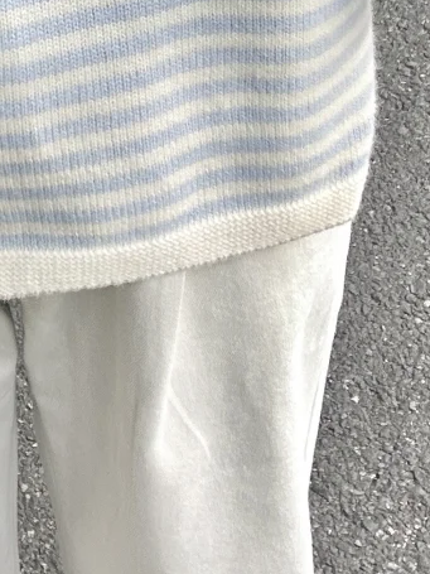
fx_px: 1574
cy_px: -240
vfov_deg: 18.7
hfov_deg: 15.4
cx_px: 76
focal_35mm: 95
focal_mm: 2.69
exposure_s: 1/192
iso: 25
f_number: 1.9
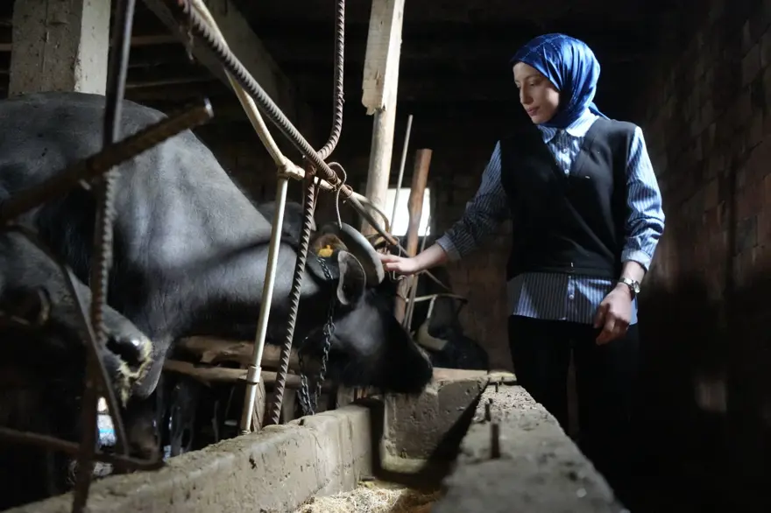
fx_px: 728
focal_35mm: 34
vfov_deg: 38.9
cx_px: 386
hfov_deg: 55.8
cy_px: 256
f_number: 4
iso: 12800
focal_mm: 34
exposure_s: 1/80
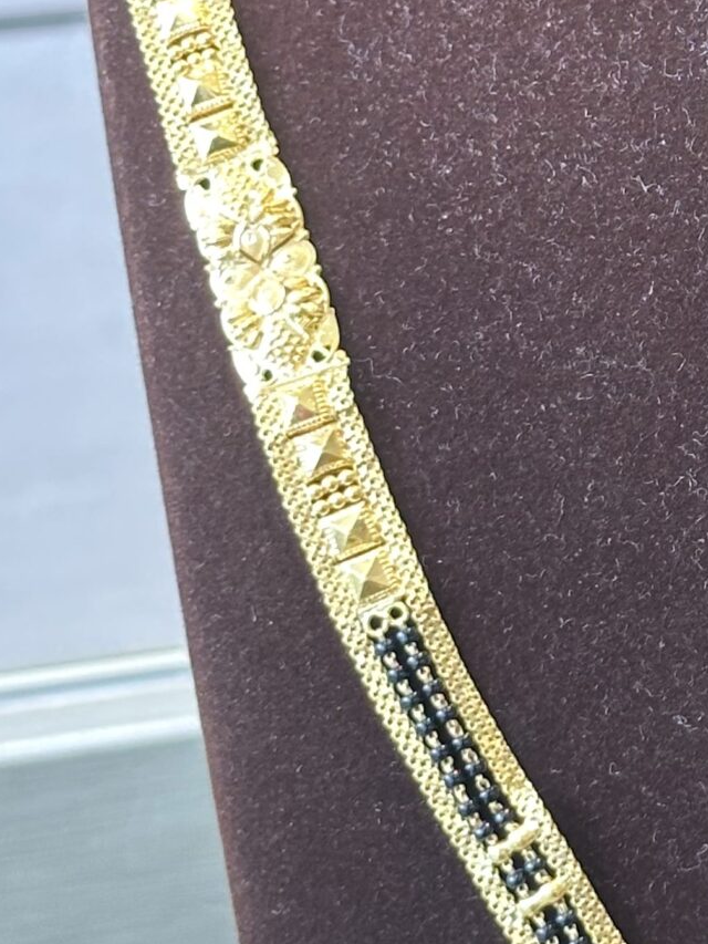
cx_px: 914
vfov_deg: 13.7
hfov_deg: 10.1
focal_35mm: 144
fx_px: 3926
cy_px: 387
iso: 200
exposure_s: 1/33
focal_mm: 6.86
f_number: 1.78
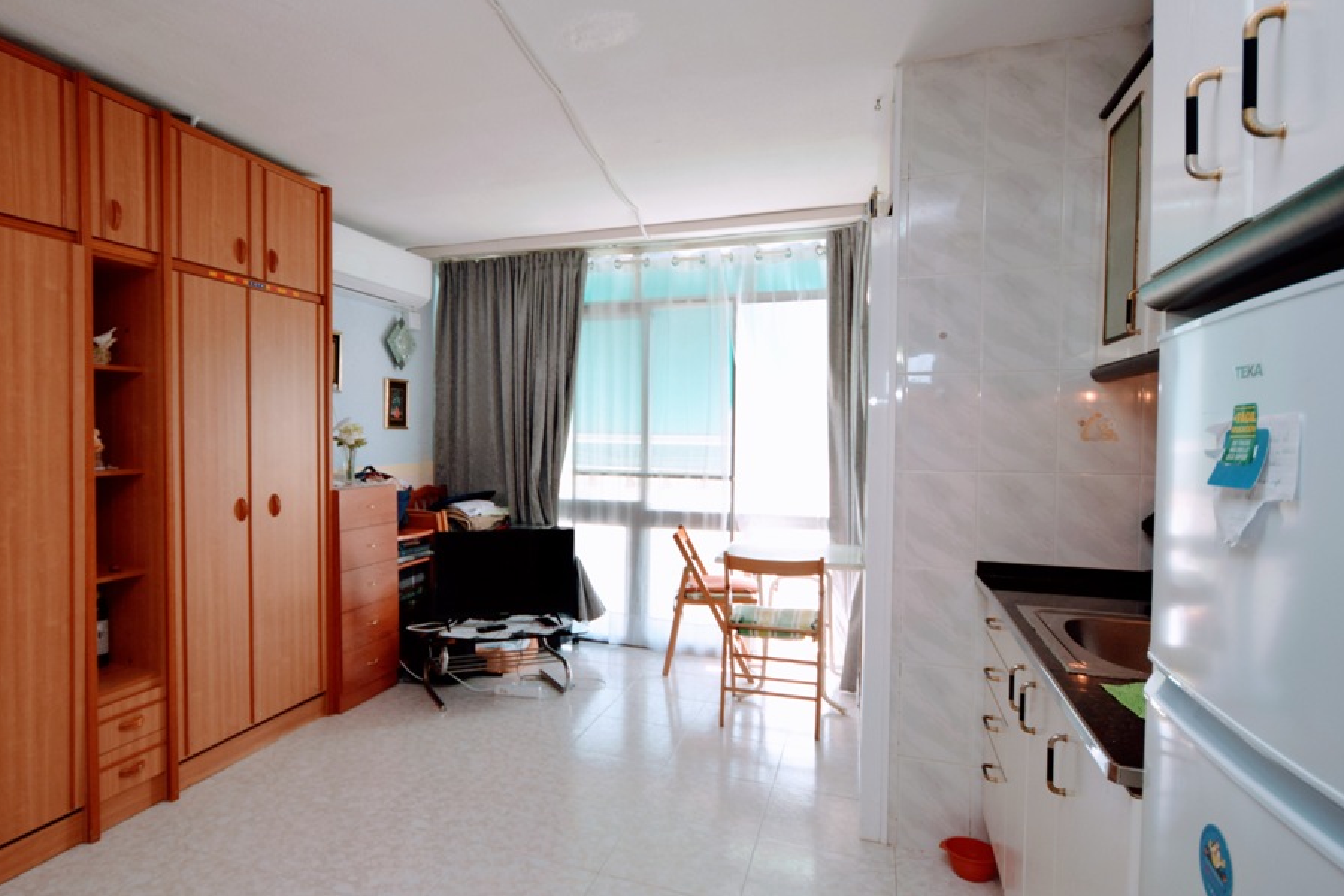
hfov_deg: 83.2
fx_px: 747
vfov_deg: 61.9
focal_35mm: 20
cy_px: 454
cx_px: 551
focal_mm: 10
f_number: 4
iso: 400
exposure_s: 1/125
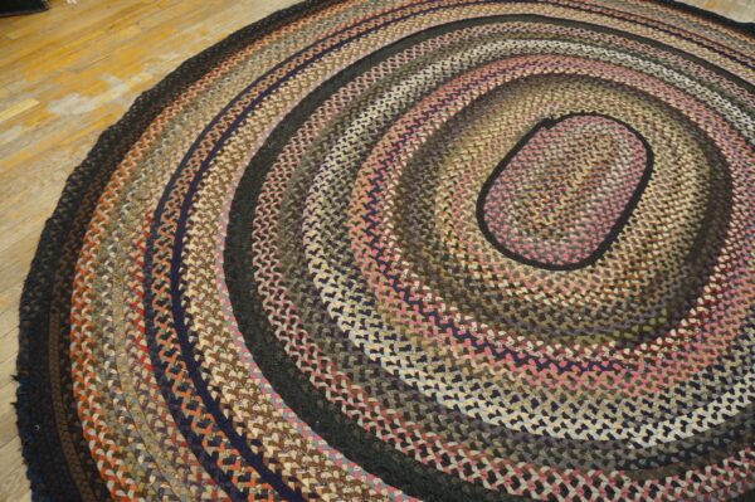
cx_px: 378
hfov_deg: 67.4
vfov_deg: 47.9
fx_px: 566
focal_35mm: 27
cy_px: 251
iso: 1000
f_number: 4
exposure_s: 1/60
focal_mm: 18
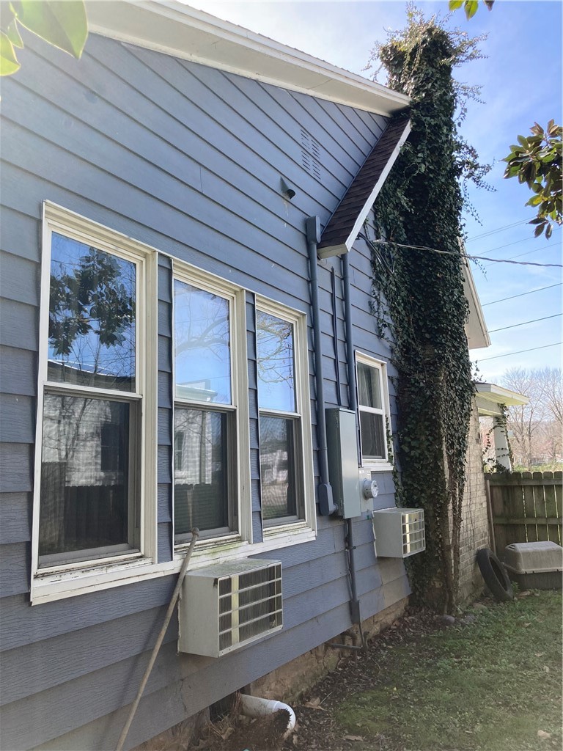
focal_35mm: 28
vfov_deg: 63.4
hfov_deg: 49.7
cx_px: 282
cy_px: 376
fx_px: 607
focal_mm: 3.99
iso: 20
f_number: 1.8
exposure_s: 1/437
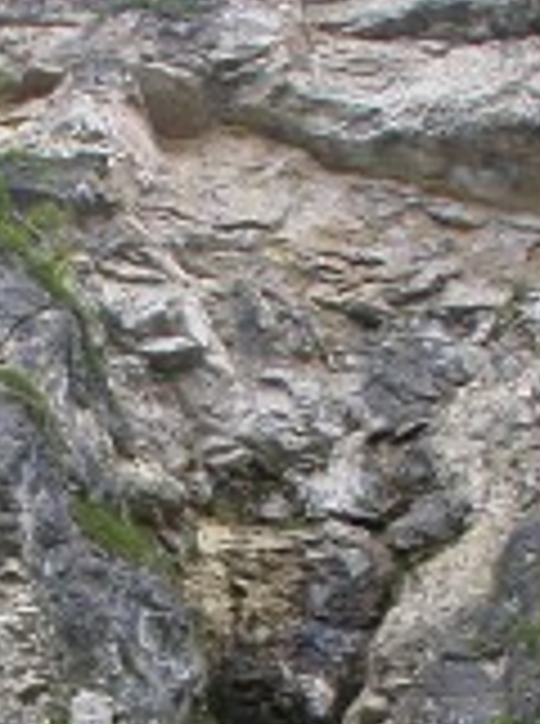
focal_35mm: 142
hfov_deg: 10.4
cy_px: 733
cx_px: 112
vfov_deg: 13.7
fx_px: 2965
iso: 100
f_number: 4.2
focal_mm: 7.85
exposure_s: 1/44.8
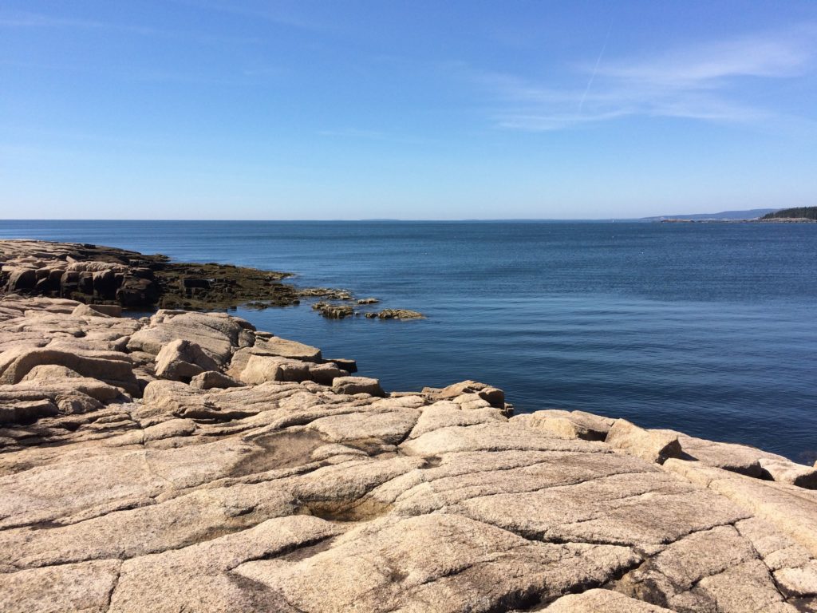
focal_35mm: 29
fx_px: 684
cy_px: 306
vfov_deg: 48.2
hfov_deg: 61.7
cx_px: 408
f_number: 2.2
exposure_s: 1/2283
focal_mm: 4.15
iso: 32
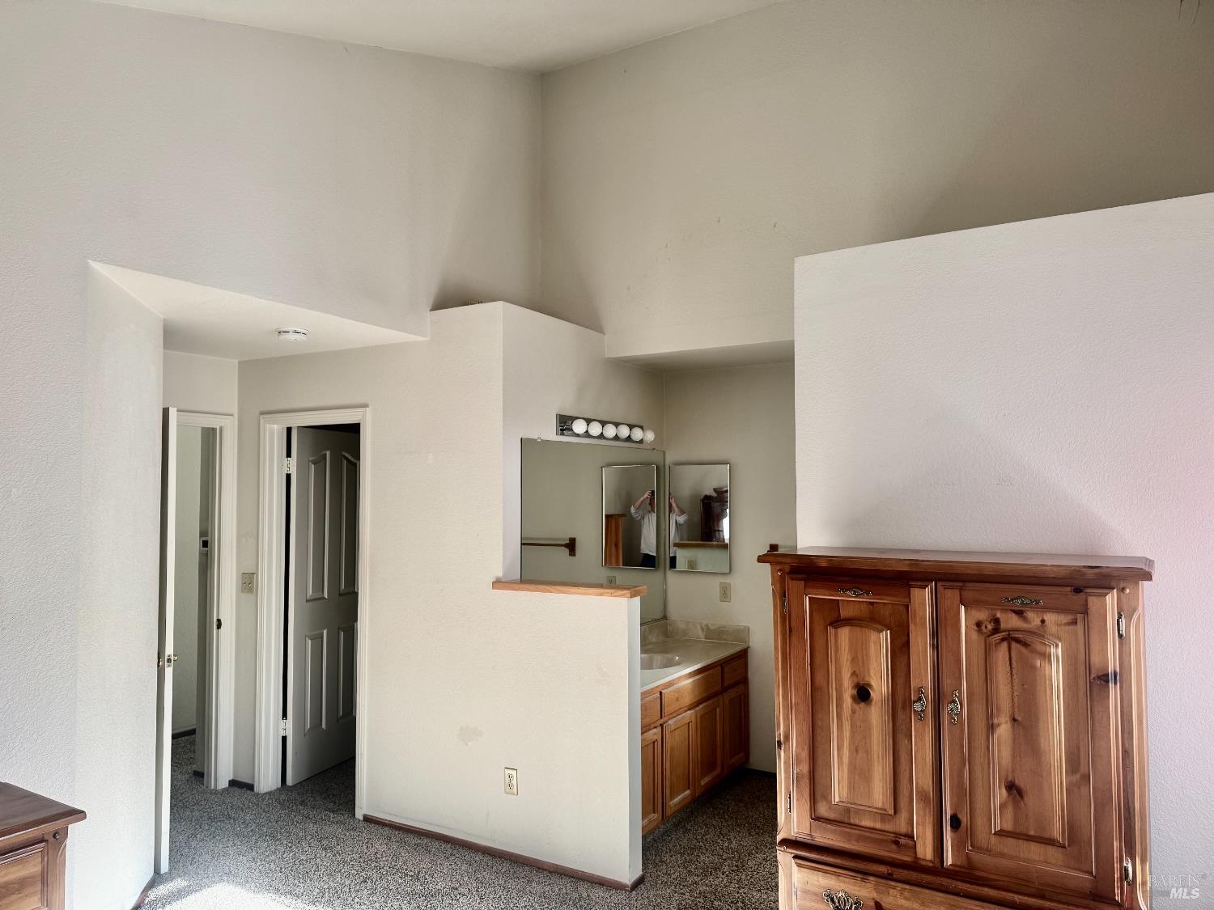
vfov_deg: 56.8
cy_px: 455
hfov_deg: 71.6
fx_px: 842
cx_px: 607
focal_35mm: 24
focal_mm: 6.76
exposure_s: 1/121
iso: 100
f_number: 1.78
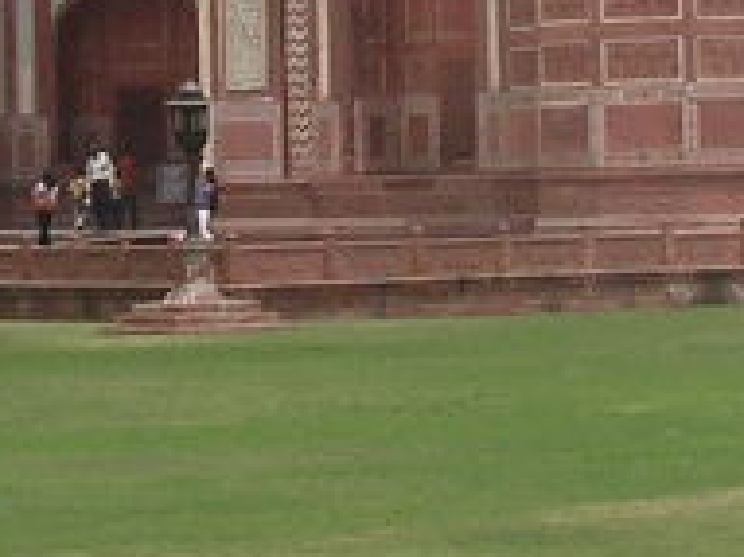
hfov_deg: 9.7
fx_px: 4382
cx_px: 635
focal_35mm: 204
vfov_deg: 7.2
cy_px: -113
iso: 100
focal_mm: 5.8
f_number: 5.6
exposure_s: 1/302
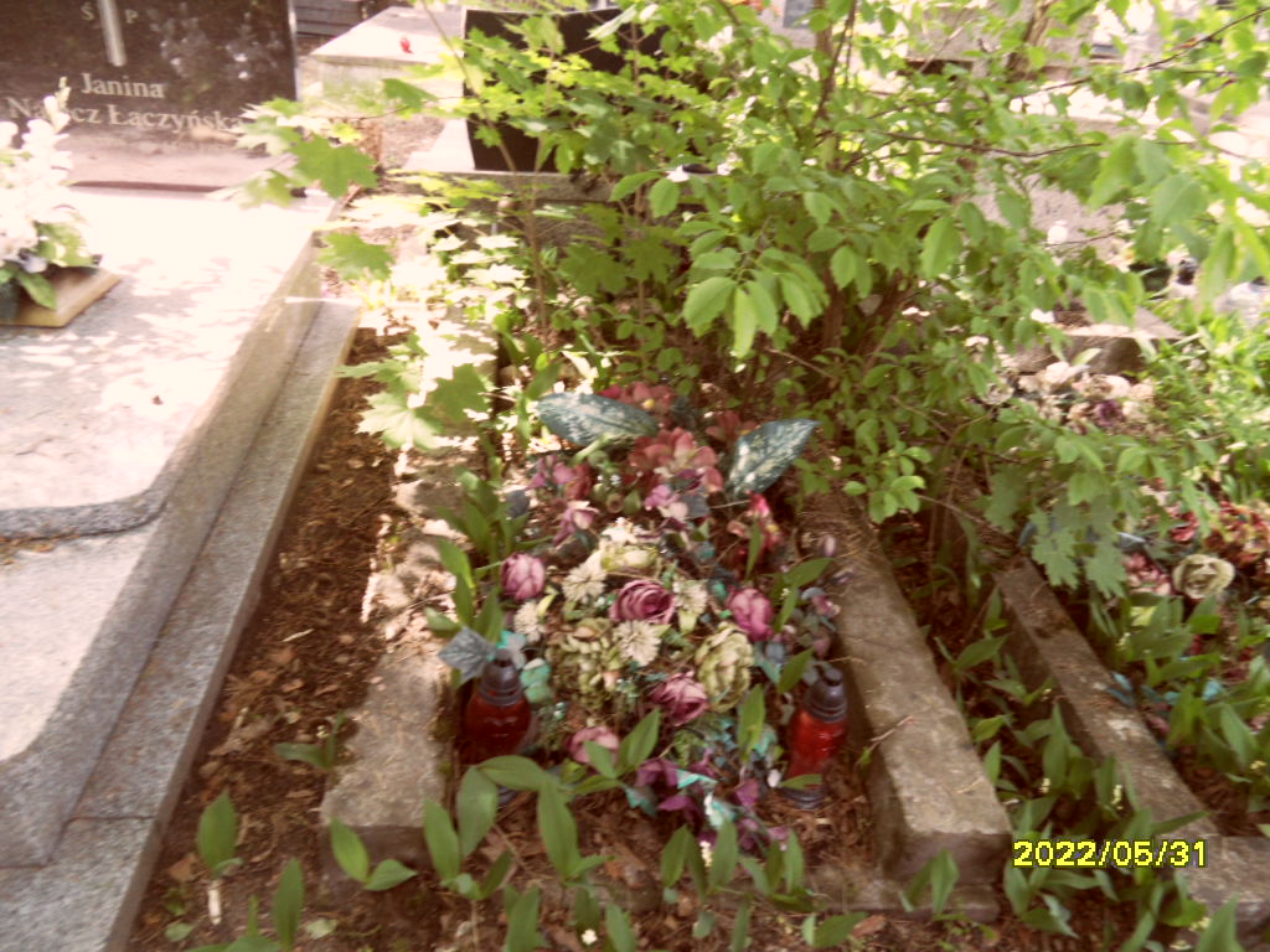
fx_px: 881
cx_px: 635
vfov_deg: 56.8
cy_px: 476
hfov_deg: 71.6
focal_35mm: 24
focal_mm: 3.9
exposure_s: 1/45
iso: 100
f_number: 3.2
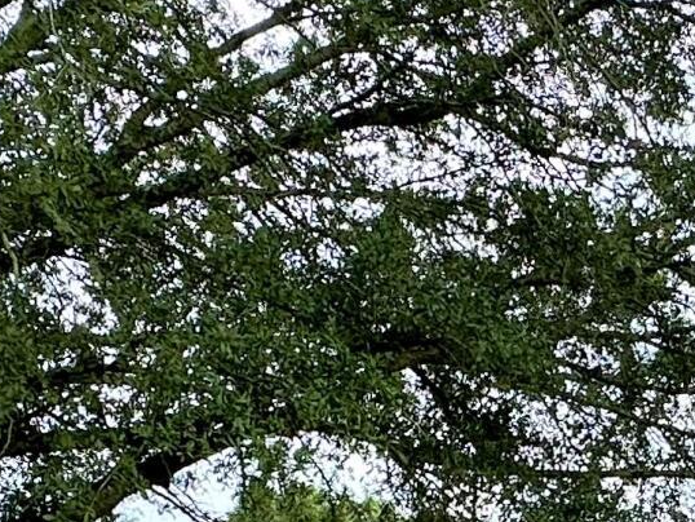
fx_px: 1567
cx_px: 699
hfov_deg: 23.9
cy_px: 864
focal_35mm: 78
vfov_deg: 16.6
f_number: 2.2
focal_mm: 2.22
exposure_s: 1/332
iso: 40
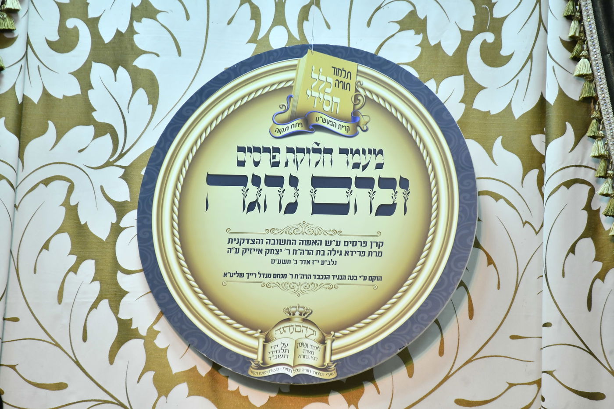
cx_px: 307
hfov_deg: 8.2
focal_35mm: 250
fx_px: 4263
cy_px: 204
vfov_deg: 5.5
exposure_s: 1/125
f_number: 5.6
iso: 2500
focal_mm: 250
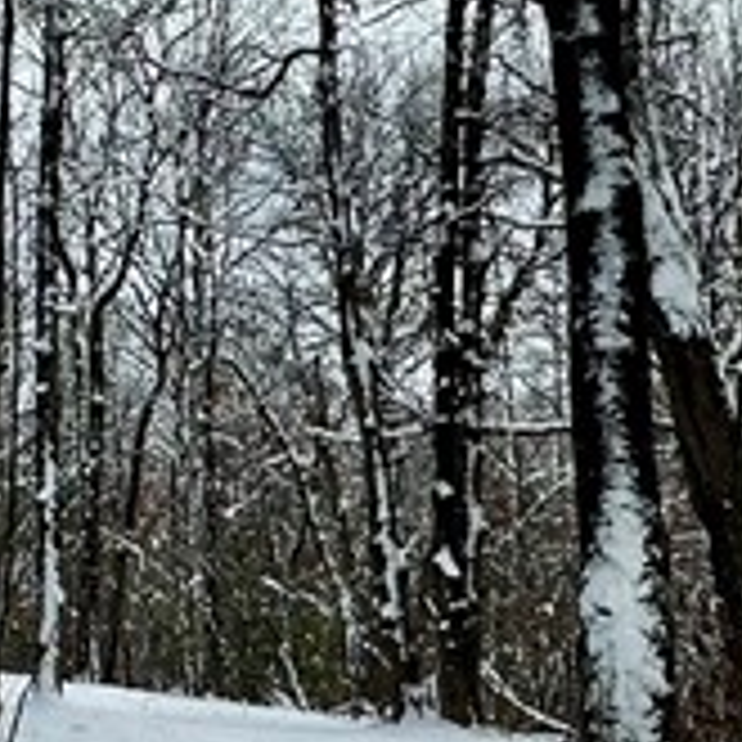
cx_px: -9
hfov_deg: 21.6
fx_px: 1867
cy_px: -144
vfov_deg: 21.0
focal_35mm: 77
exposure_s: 1/2020
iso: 50
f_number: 2.2
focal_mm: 2.22
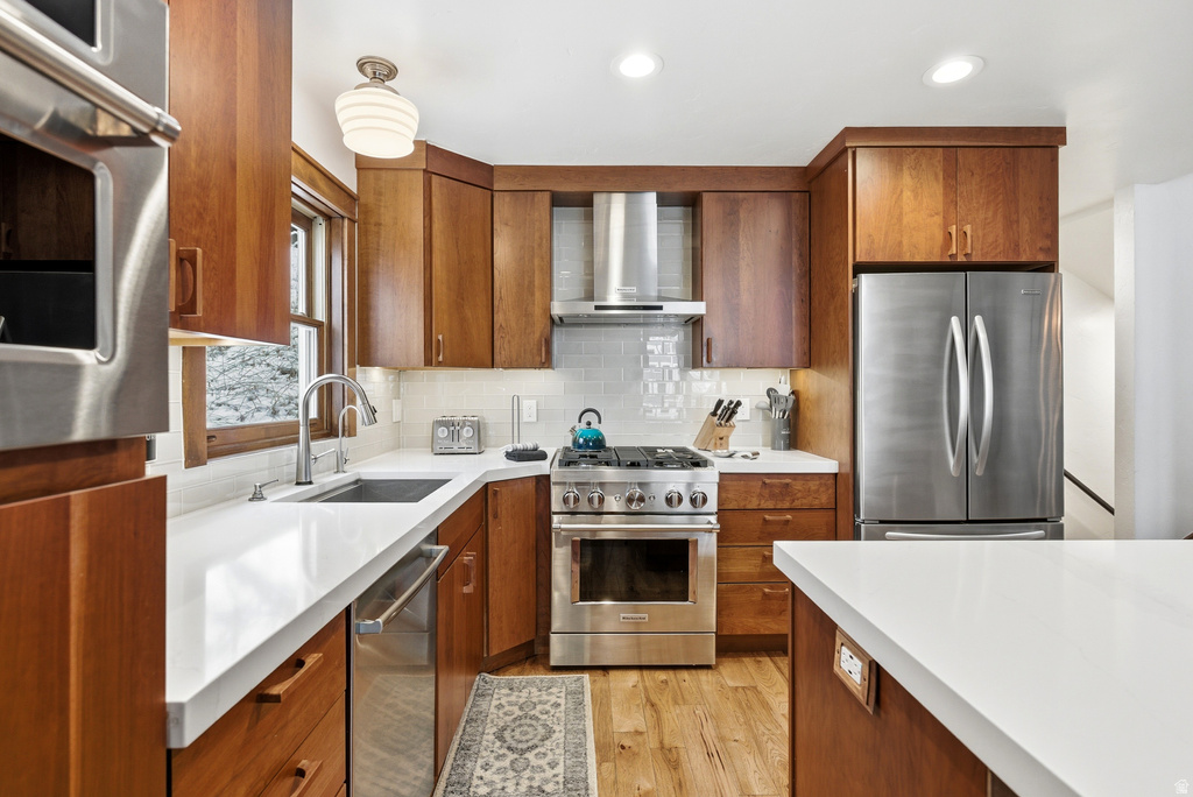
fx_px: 557
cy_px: 398
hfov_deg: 93.9
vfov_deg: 71.2
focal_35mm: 17
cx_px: 596
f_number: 5
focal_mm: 16.8
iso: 1250
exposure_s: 1/1600
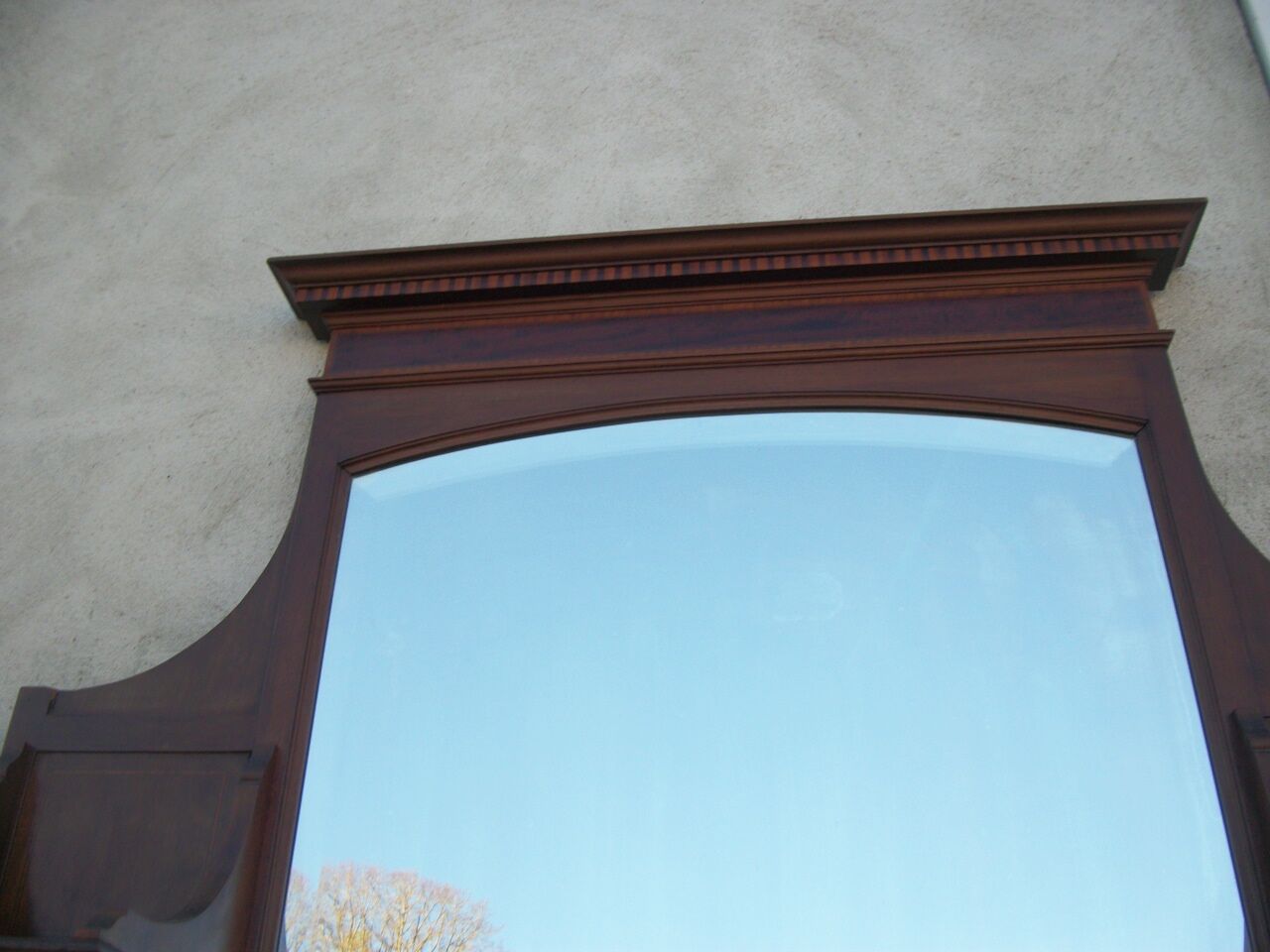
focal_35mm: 32
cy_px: 476
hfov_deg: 56.8
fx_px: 1174
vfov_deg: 44.2
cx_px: 635
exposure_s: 1/50
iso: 80
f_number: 8.8
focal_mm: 5.7
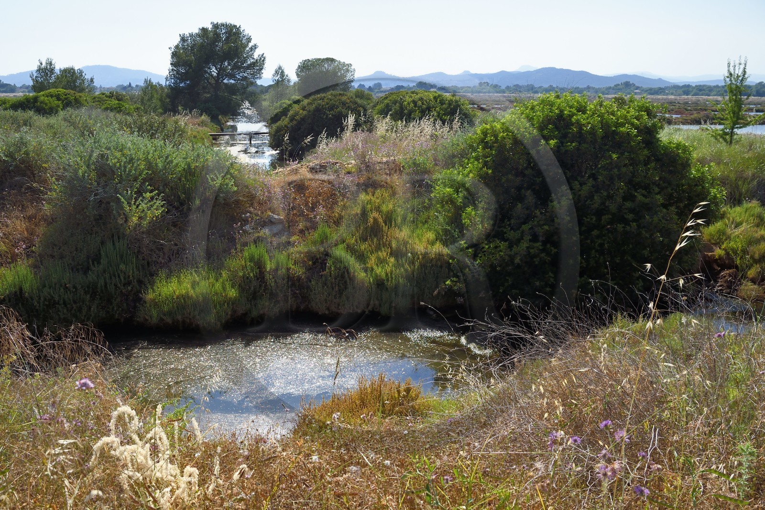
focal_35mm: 29
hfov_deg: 63.7
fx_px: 616
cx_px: 382
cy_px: 255
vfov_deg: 45.0
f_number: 9
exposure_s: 1/640
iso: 200
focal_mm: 29
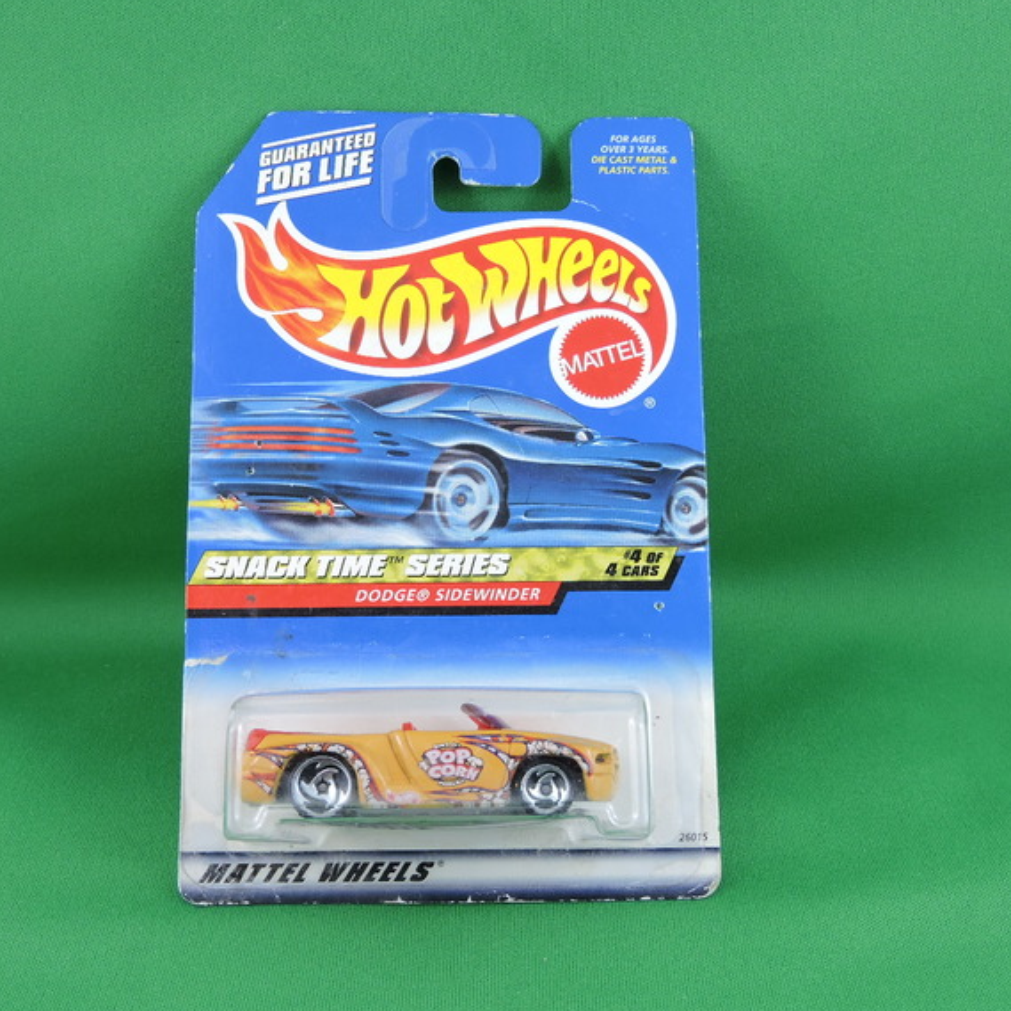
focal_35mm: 36
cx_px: 502
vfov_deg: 46.0
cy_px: 506
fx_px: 1190
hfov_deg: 46.0
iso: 110
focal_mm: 5.4
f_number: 3.5
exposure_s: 1/30
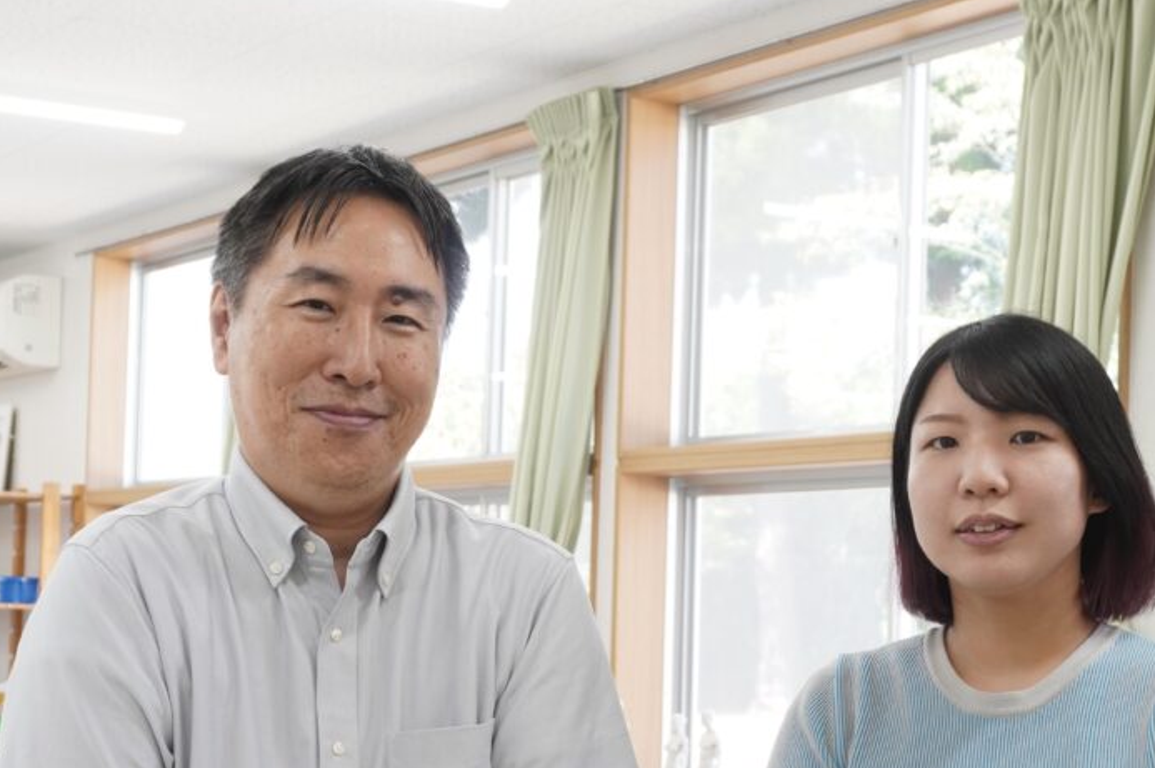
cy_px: 526
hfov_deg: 29.4
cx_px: 608
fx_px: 2204
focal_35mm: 69
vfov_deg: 19.7
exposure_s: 1/50
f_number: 6.3
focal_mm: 31
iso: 400
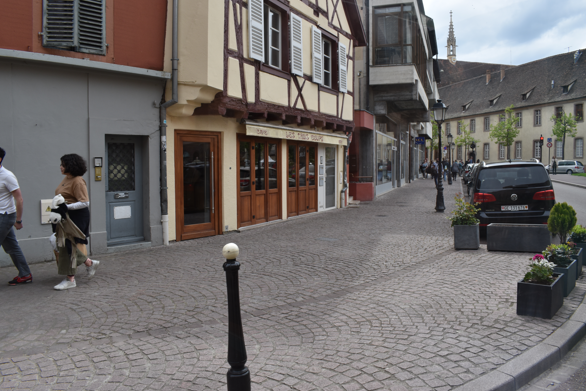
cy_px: 189
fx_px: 456
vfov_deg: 46.4
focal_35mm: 28
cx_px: 298
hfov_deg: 65.5
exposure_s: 1/320
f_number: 9
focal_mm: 18
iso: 200
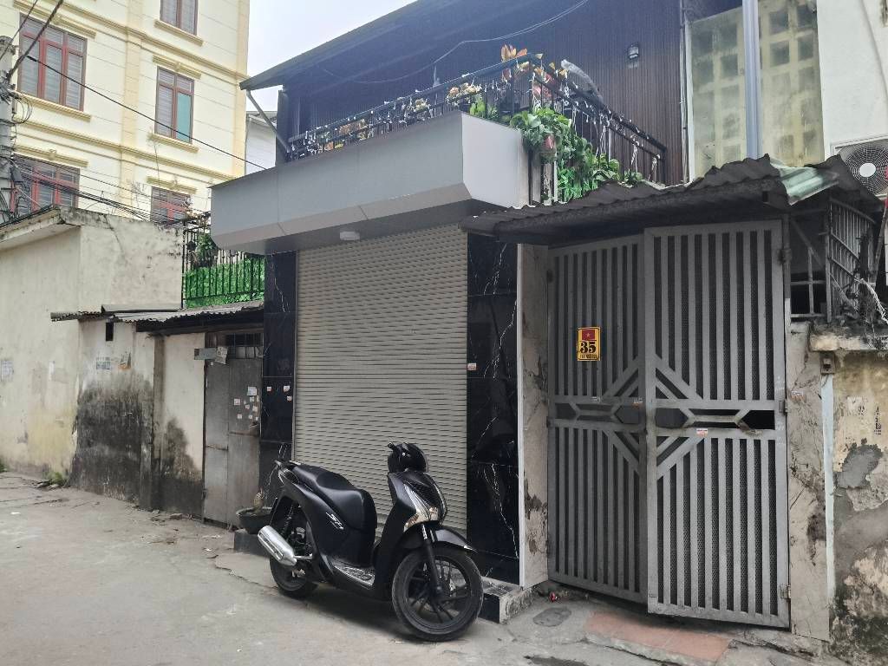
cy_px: 333
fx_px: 667
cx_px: 444
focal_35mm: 26
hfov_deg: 67.3
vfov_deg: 53.1
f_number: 1.8
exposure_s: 1/50.3
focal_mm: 4.84
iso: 250
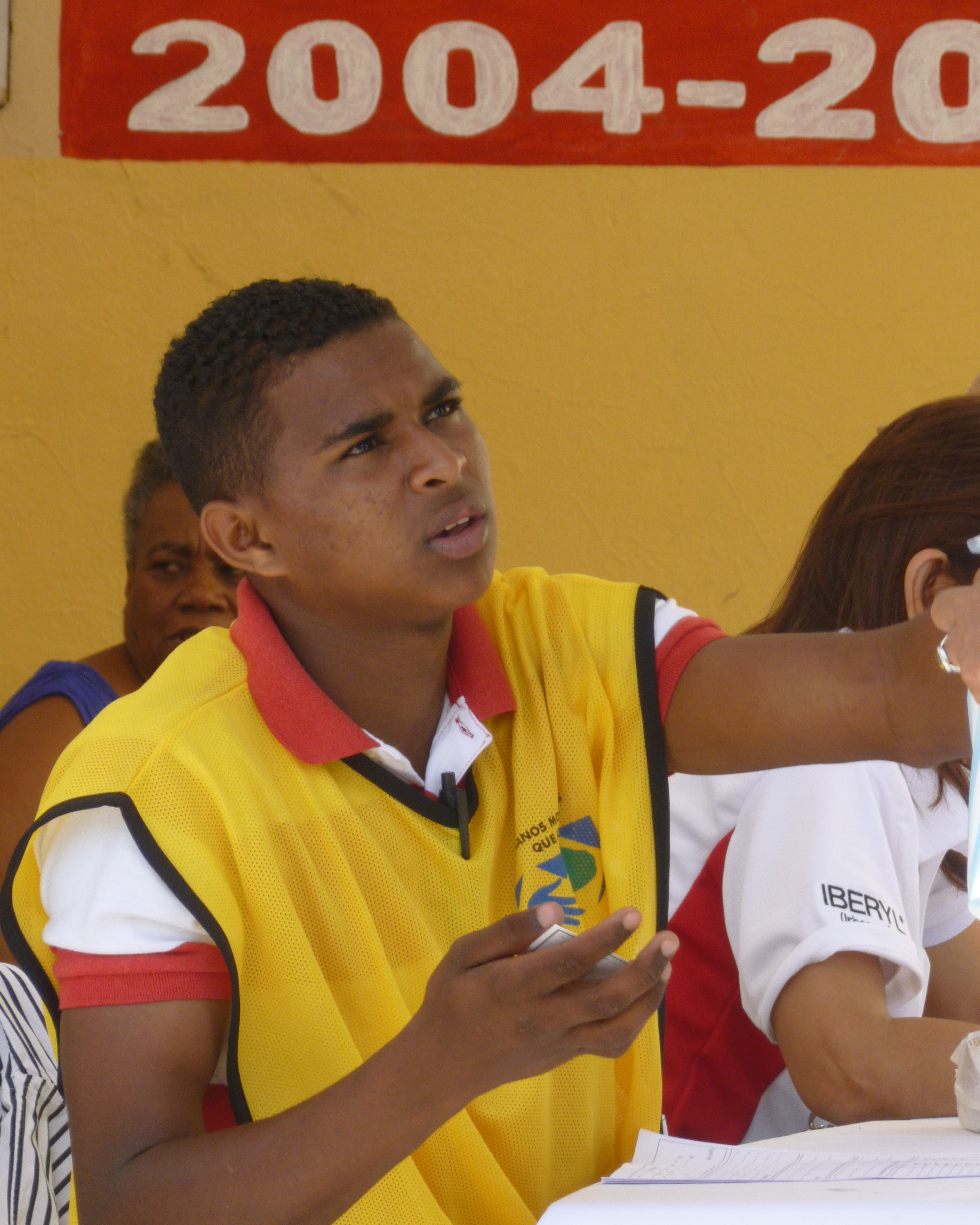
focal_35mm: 282
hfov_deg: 5.5
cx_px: 558
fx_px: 10225
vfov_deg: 6.9
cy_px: 774
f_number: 5.9
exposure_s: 1/125
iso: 100
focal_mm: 40
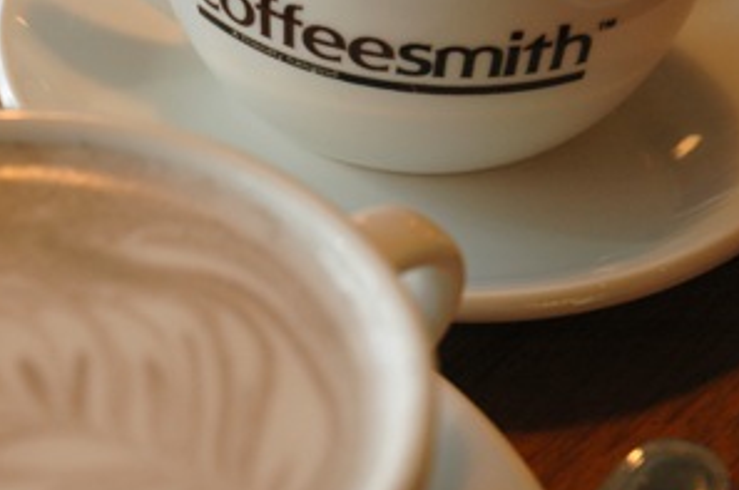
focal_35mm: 116
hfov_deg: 17.6
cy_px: 209
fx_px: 2377
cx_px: 177
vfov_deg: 11.8
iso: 400
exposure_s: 1/15
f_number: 4.5
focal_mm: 46
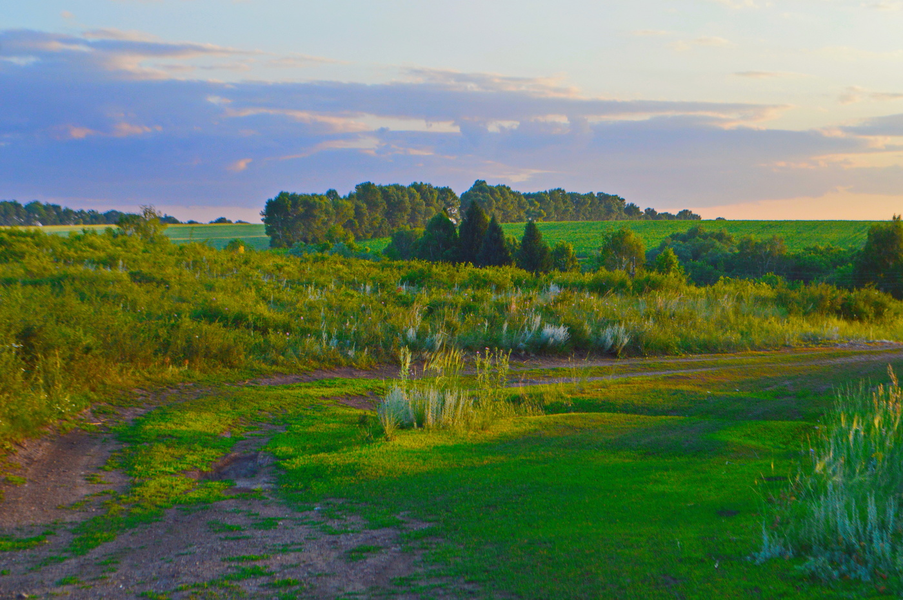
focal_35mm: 78
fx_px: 1955
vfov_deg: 17.5
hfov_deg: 26.0
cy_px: 300
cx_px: 452
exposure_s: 1/160
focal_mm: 52
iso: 400
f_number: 9
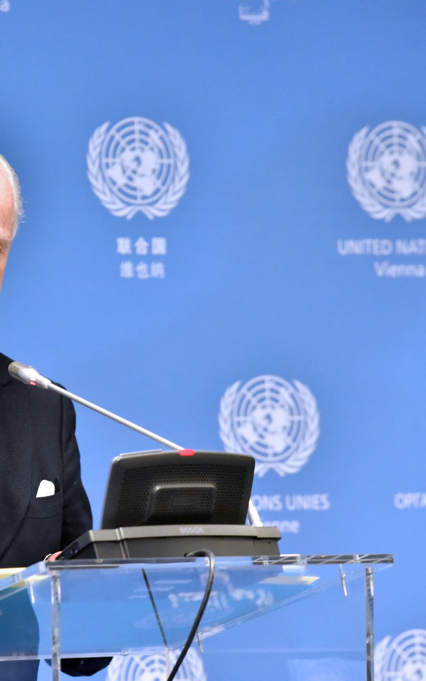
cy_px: 340
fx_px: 5684
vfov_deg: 6.9
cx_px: 8
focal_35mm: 306
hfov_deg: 4.3
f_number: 7.1
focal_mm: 200
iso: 12800
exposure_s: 1/160
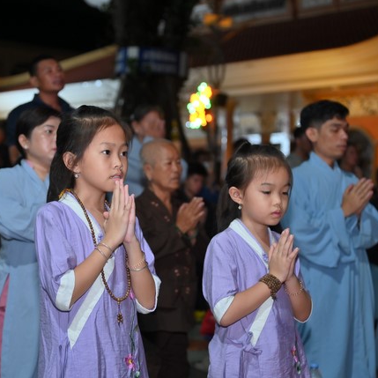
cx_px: 161
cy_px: 189
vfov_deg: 19.3
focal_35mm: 90
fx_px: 1112
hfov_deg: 19.3
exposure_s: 1/125
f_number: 4
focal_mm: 70
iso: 1000
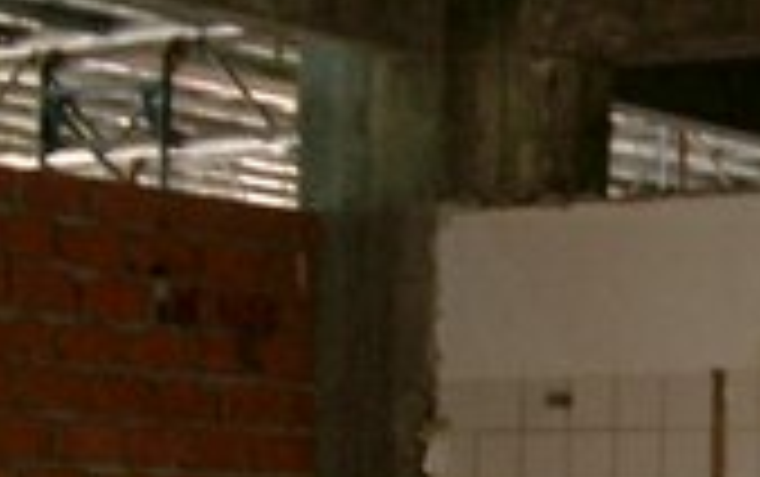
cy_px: 544
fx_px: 2882
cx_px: 980
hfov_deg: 14.4
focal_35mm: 139
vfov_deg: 9.4
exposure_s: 1/15
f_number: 2.6
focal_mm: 7.6
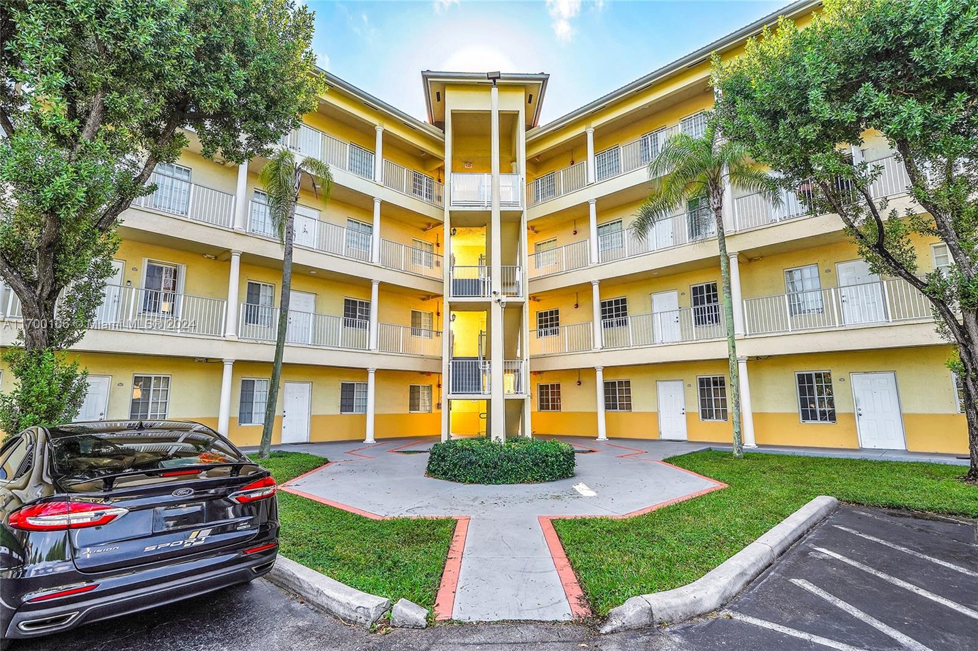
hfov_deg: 93.3
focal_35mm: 17
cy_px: 326
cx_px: 489
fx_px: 462
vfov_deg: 70.4
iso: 400
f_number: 8
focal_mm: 17
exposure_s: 1/200
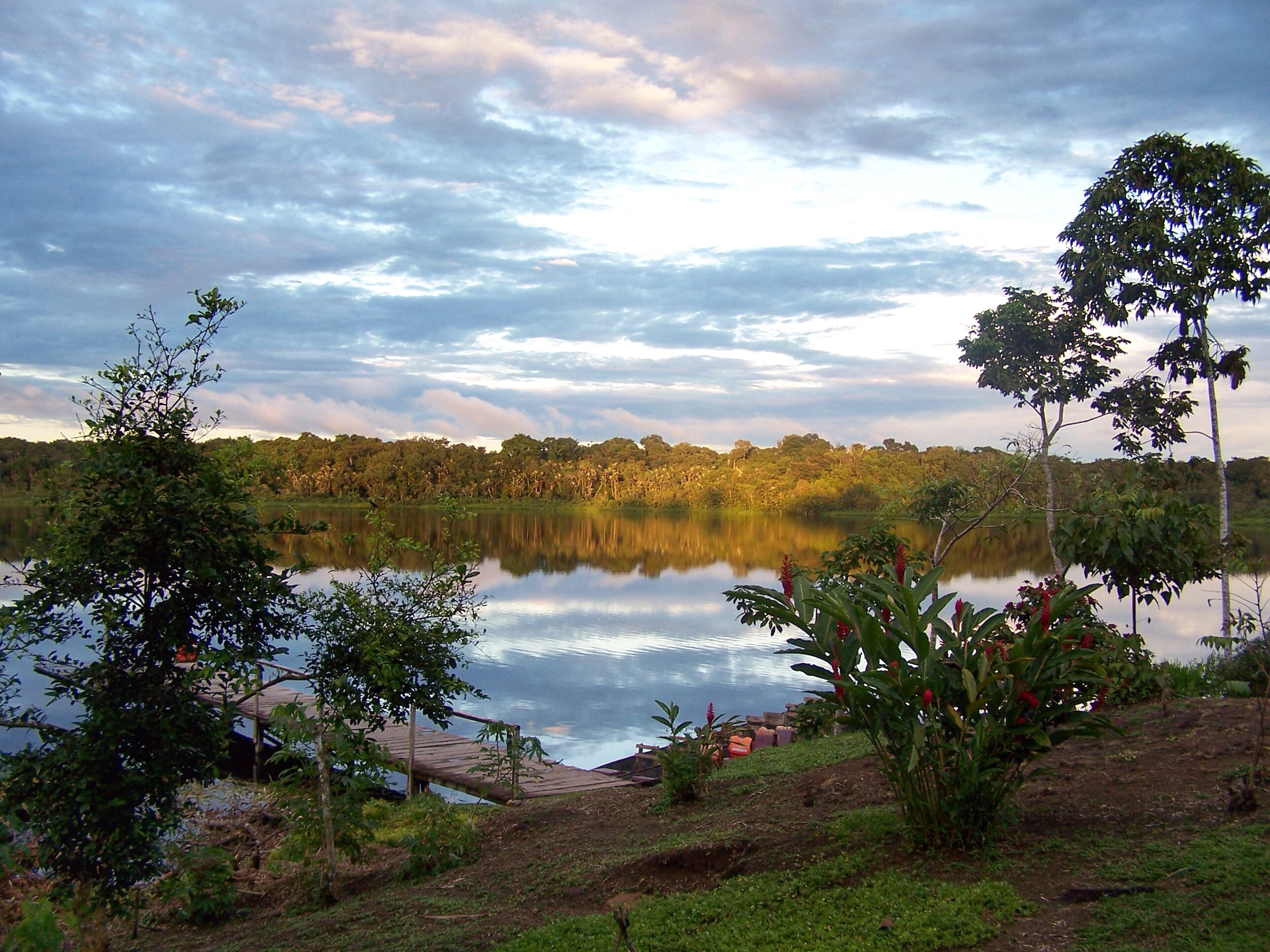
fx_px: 1394
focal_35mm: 38
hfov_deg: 49.0
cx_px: 635
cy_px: 476
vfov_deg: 37.7
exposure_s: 1/90
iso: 80
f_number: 2.8
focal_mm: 6.3
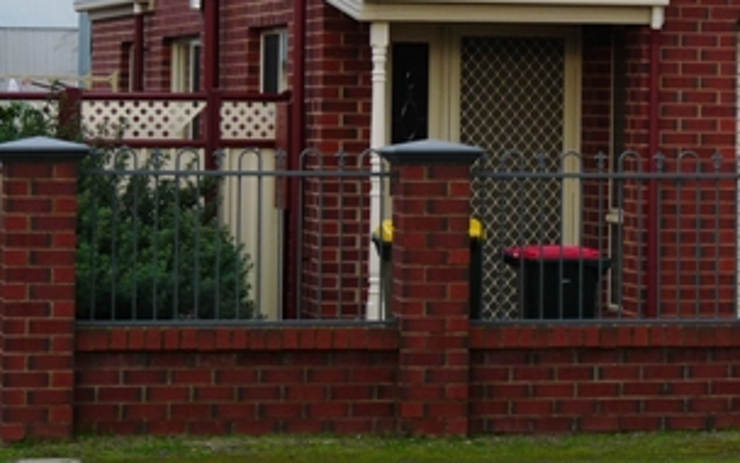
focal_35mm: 203
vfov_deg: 6.4
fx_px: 4094
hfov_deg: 10.3
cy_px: -39
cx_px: 691
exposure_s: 1/200
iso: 100
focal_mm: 16.1
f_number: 4
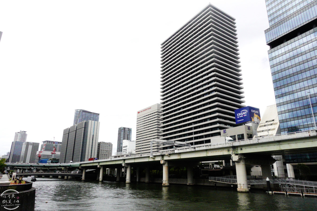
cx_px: 158
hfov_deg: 73.7
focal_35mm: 24
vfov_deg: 53.1
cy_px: 106
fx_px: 211
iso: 2500
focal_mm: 9.4
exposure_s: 1/800
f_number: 7.1
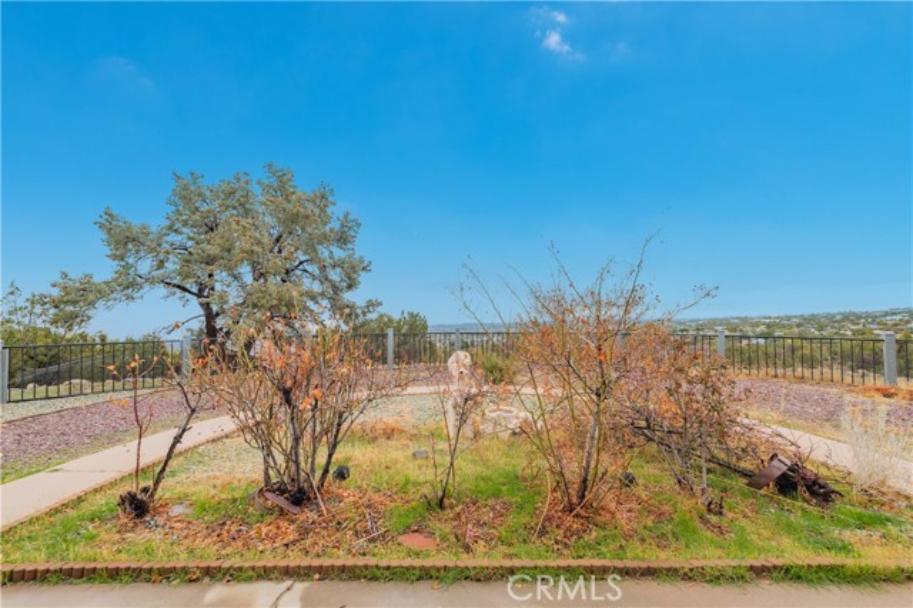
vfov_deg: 81.1
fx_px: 355
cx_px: 456
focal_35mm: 14
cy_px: 304
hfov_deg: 104.3
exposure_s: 1/200
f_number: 8
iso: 100
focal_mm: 14
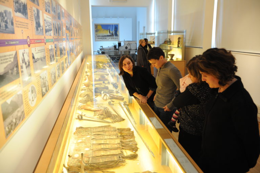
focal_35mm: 32
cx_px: 130
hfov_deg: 58.7
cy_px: 86
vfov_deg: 41.1
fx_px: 231
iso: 1600
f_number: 4
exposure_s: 1/60
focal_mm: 32
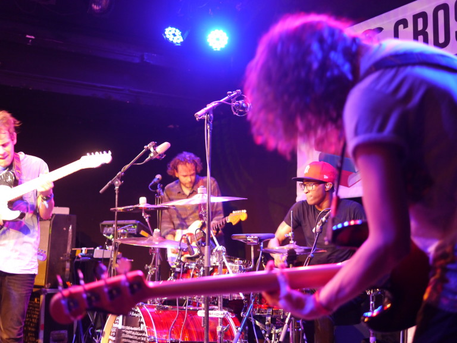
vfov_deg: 29.1
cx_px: 228
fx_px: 661
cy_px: 172
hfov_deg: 38.2
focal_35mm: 50
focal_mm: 25
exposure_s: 1/50
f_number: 1.4
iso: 800
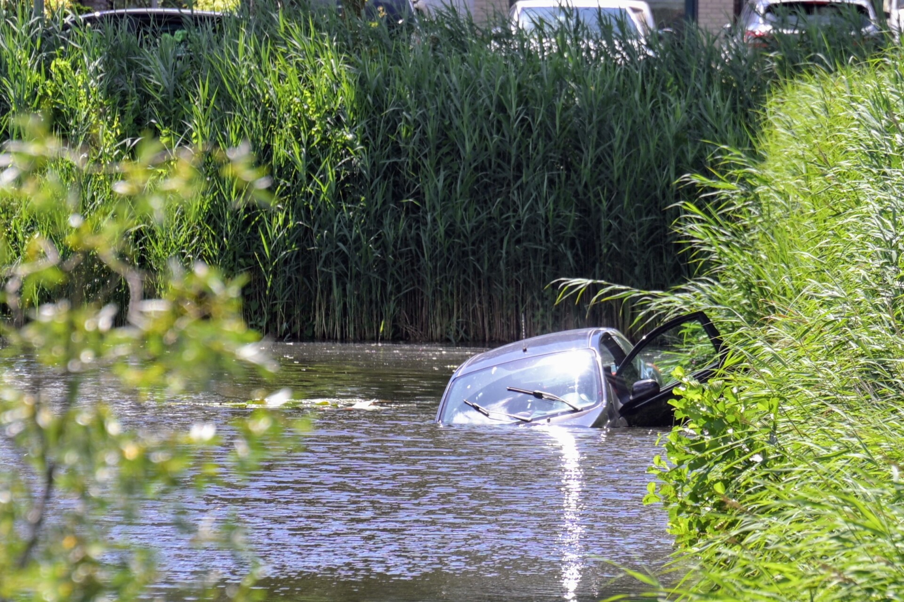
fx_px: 5022
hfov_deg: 10.3
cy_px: 301
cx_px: 452
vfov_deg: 6.9
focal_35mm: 200
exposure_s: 1/200
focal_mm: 200
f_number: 6.3
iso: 100
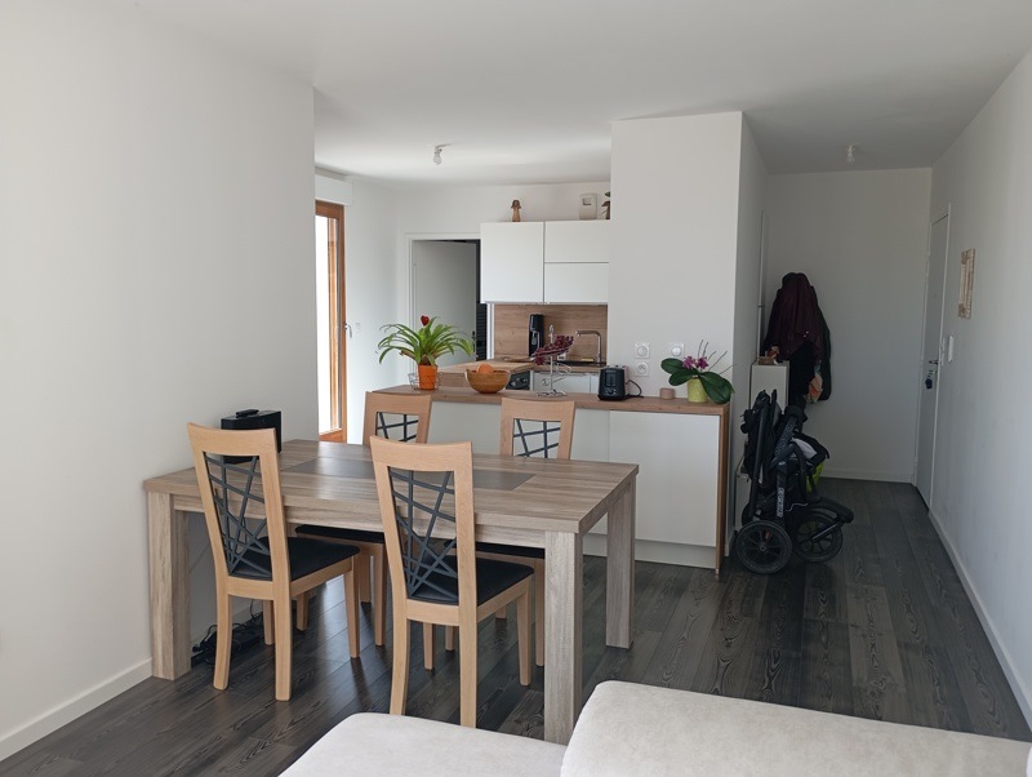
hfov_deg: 63.4
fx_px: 836
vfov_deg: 49.8
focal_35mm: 28
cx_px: 516
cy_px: 388
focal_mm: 4.27
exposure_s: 1/50
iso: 127
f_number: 1.8
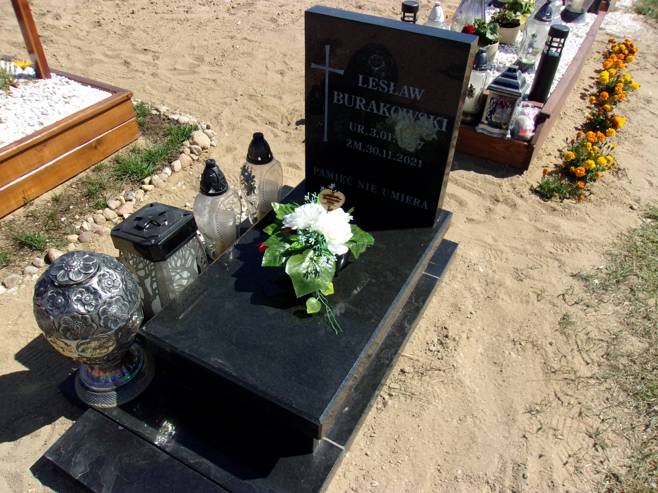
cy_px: 246
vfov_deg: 51.4
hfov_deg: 65.3
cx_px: 329
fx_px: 513
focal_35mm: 27
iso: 200
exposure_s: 1/280
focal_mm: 4.9
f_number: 10.4
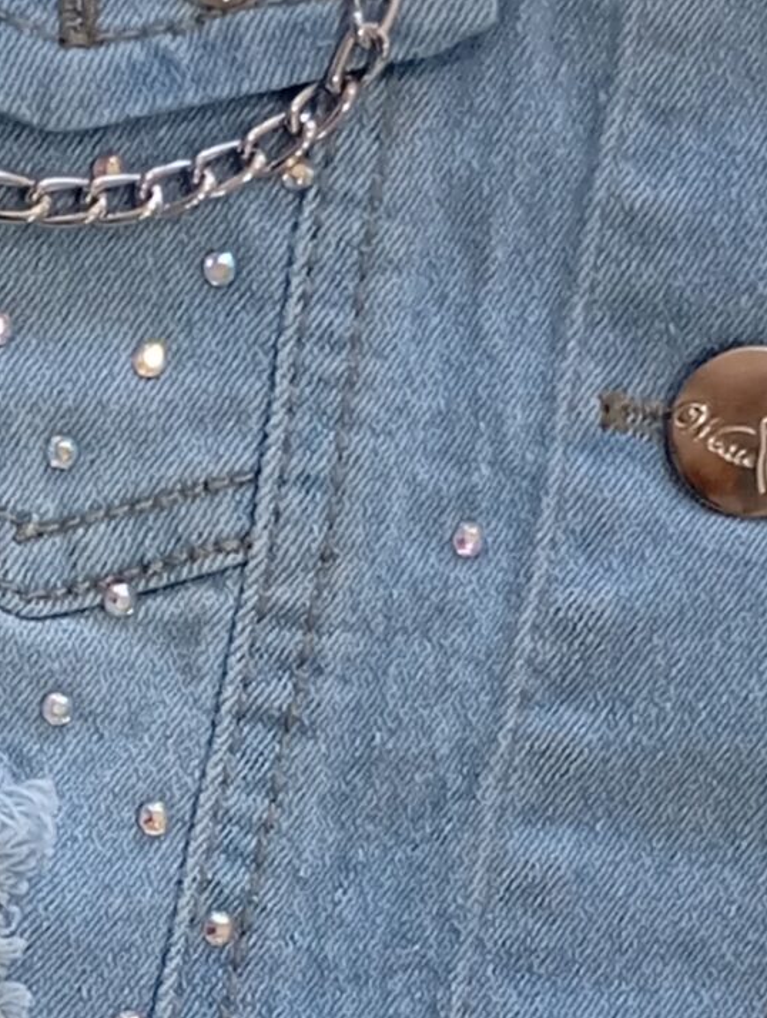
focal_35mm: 165
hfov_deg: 8.9
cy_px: 1136
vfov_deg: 11.8
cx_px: -182
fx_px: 4860
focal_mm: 4.27
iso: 404
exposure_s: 1/33.3
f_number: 1.8
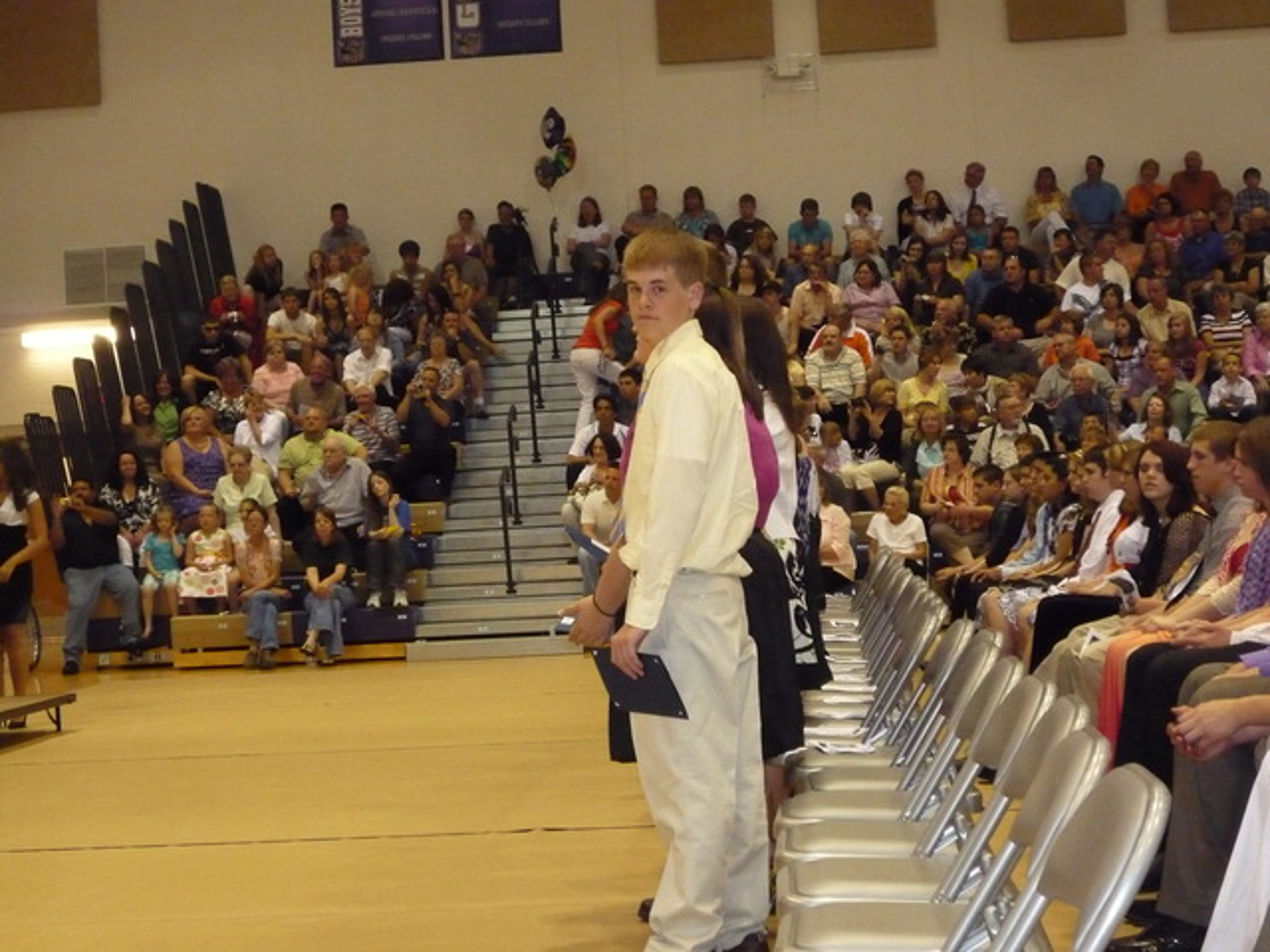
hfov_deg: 29.4
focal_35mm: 66
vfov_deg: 22.3
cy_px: 476
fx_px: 2421
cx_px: 635
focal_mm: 11.5
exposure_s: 1/40
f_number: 5.2
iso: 1000
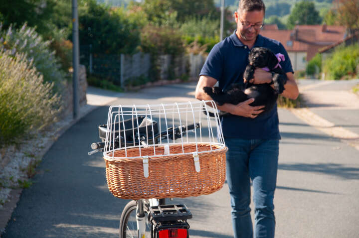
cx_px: 180
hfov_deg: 17.5
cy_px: 119
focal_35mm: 117
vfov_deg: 11.7
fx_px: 1165
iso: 200
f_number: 5.3
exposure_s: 1/400
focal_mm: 78
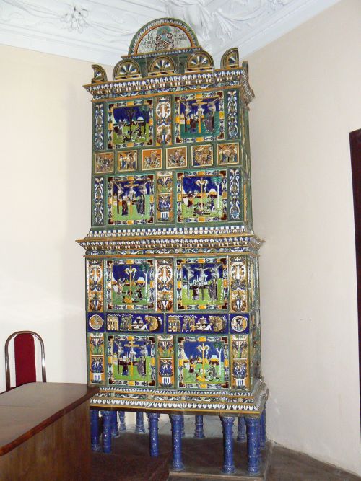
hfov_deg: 39.6
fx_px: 501
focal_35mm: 36
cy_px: 240
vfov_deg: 51.4
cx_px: 180
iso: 320
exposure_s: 1/30
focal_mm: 6
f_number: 2.8
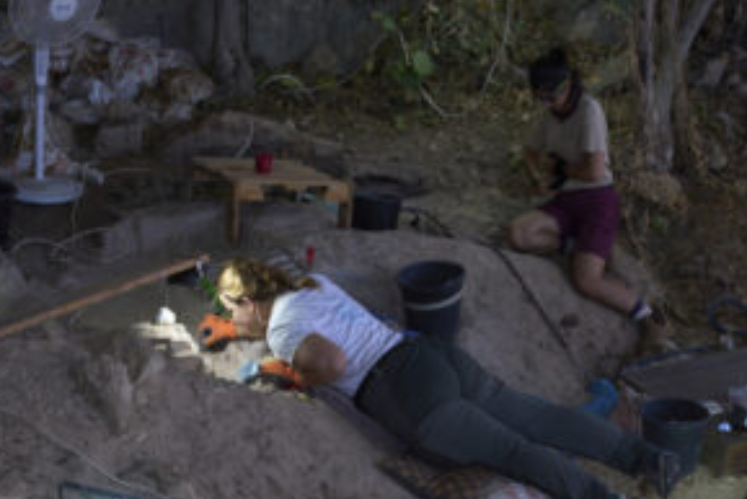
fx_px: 1515
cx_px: 398
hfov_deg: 27.7
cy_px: 531
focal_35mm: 73
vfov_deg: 18.1
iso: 50
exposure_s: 1/160
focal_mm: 33
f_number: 2.8
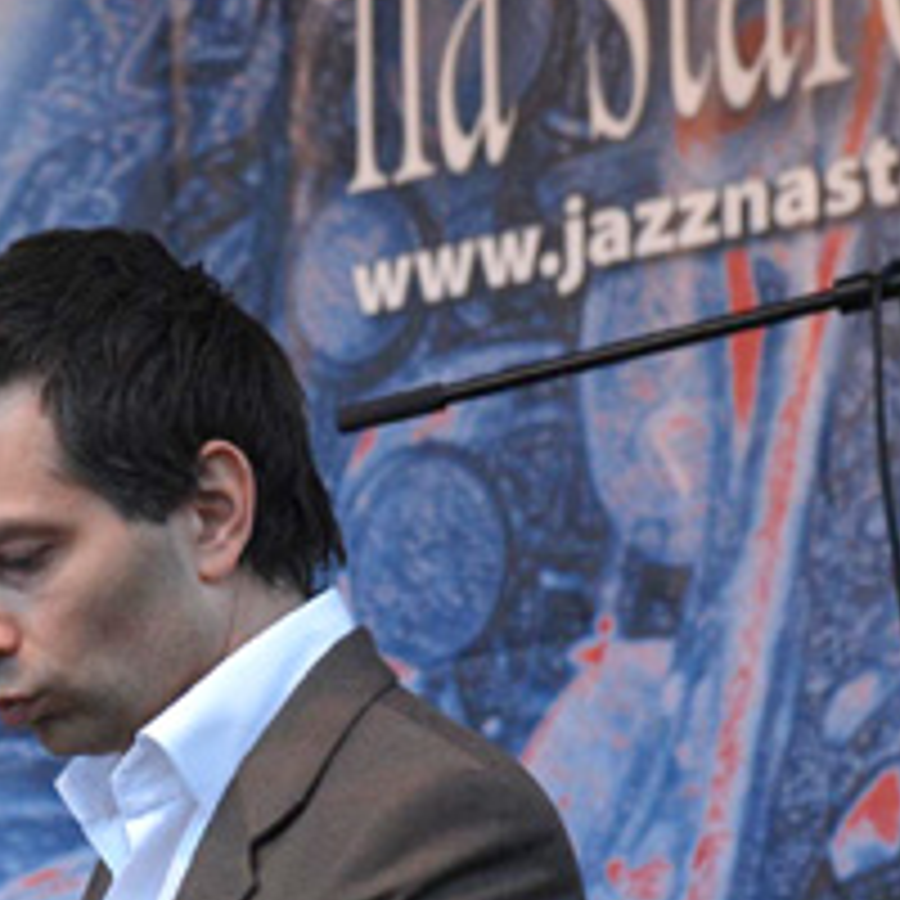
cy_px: 682
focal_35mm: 223
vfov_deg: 7.8
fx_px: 6560
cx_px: -153
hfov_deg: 7.8
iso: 800
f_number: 5.6
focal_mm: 70
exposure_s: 1/60
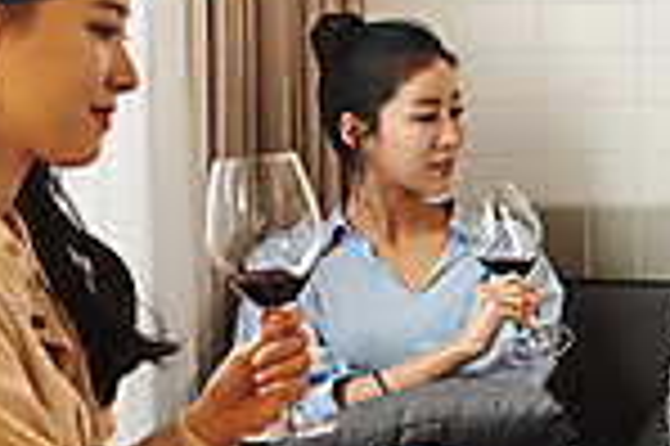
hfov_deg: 14.5
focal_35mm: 137
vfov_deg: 10.0
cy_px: 293
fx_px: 2547
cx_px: 818
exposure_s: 1/200
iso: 800
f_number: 4.5
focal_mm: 34
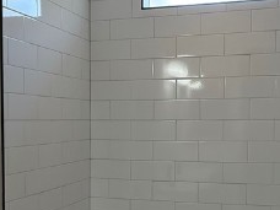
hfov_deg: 30.7
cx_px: 119
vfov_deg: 23.1
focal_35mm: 63
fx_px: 510
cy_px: 157
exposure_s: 1/60
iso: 50
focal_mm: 2.22
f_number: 2.2
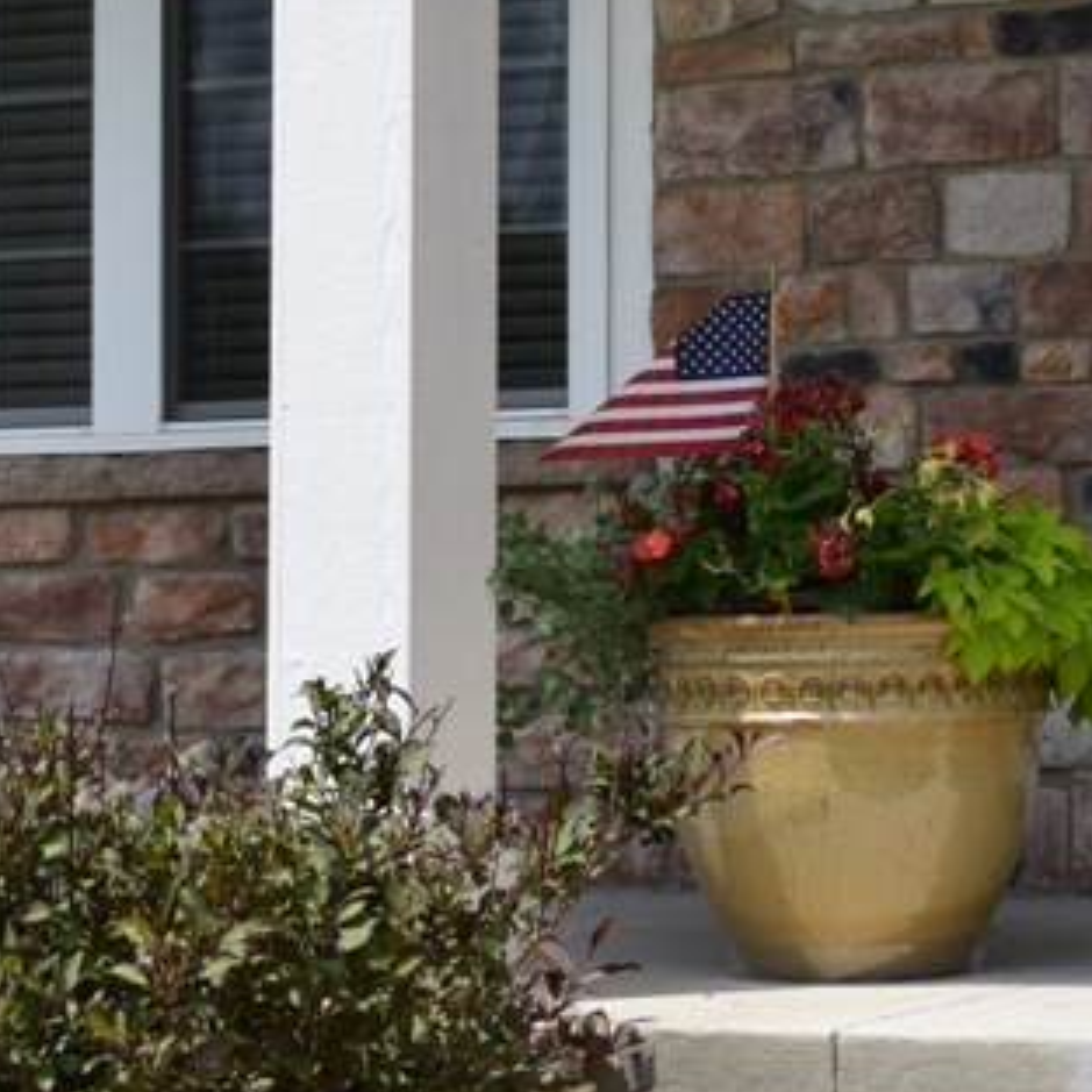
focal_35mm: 129
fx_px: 4618
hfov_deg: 13.3
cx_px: 1155
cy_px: 253
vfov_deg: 13.4
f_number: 11
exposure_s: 1/500
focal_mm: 31
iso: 400
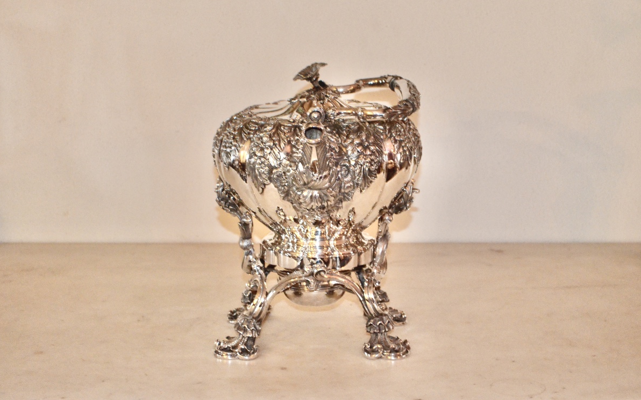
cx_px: 319
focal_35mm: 85
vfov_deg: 15.5
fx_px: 1476
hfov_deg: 24.5
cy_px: 188
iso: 3200
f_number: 5.6
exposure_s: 1/25
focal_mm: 55
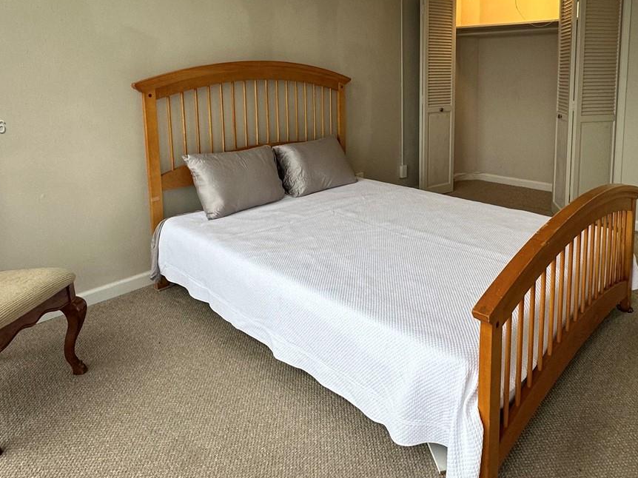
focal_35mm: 26
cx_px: 367
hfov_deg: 66.9
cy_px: 128
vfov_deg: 51.1
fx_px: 479
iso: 160
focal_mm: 2.22
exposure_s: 1/120
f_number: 2.2
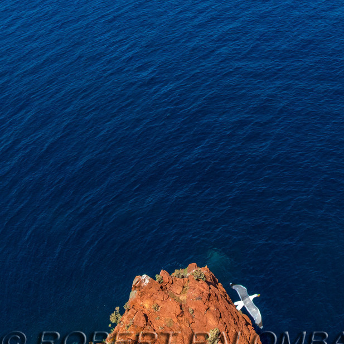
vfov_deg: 31.1
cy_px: 194
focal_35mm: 55
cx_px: 308
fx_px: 618
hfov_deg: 29.8
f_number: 9
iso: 200
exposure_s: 1/500
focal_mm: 12.3
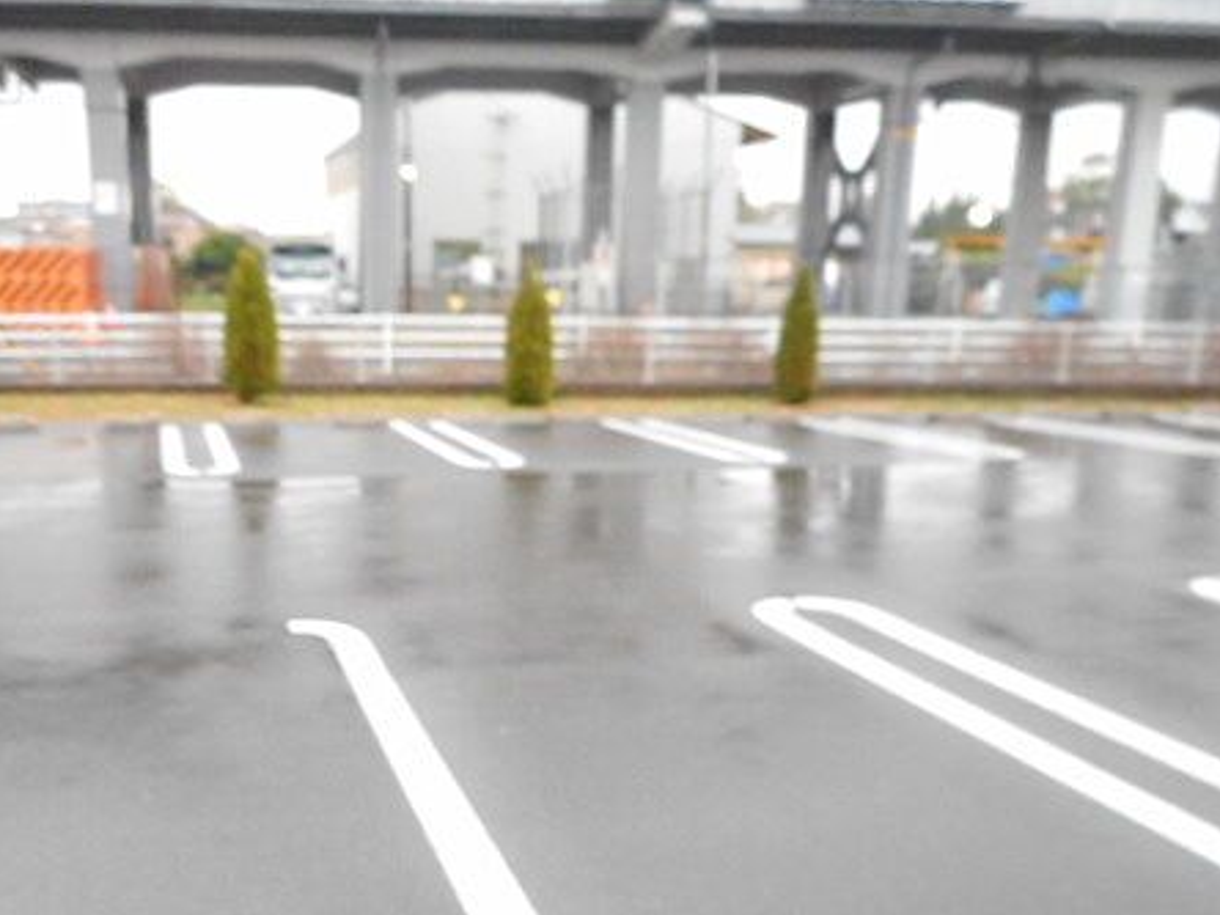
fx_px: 1269
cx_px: 478
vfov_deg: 39.3
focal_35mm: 36
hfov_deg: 51.0
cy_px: 588
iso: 400
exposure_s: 1/8
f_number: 3.7
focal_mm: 4.5
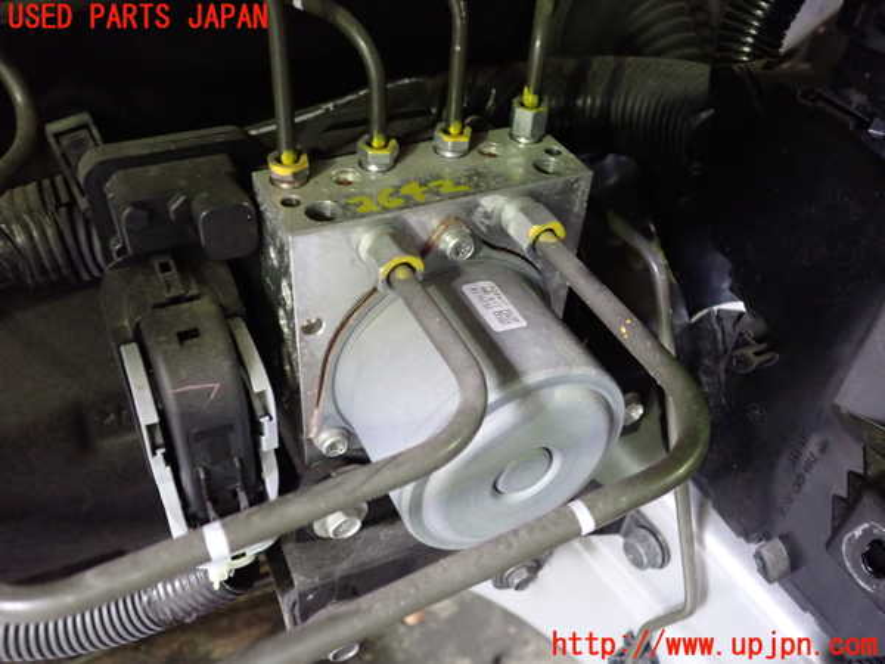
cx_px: 442
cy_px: 332
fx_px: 767
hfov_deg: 60.0
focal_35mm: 30
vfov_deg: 46.8
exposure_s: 1/25
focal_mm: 5.4
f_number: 2.3
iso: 800
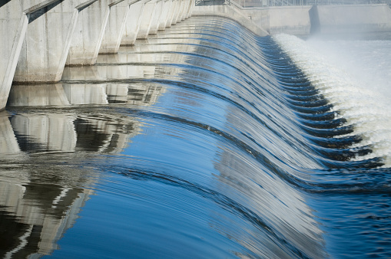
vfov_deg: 13.0
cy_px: 130
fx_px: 1139
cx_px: 196
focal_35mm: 105
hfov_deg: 19.5
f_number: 16
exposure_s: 1/100
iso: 160
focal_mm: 70
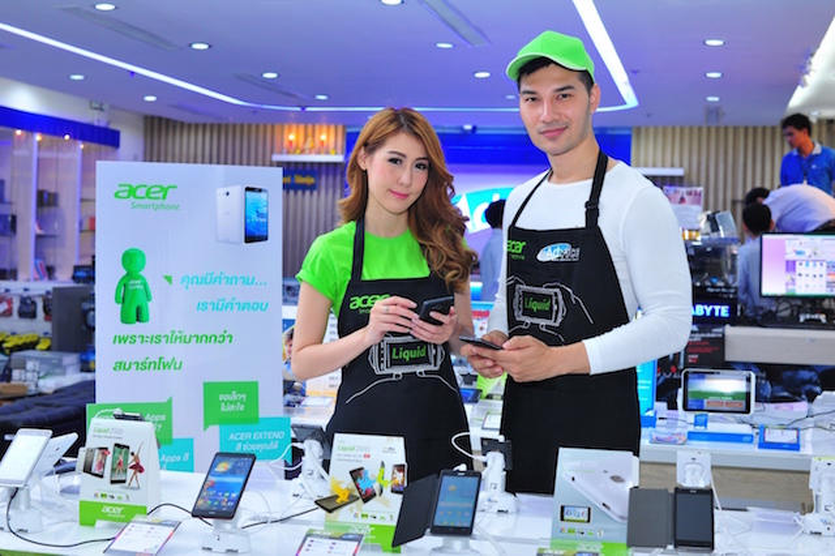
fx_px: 1159
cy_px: 278
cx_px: 418
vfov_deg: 27.0
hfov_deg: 39.6
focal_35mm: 50
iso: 1000
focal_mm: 50
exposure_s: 1/80
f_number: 5
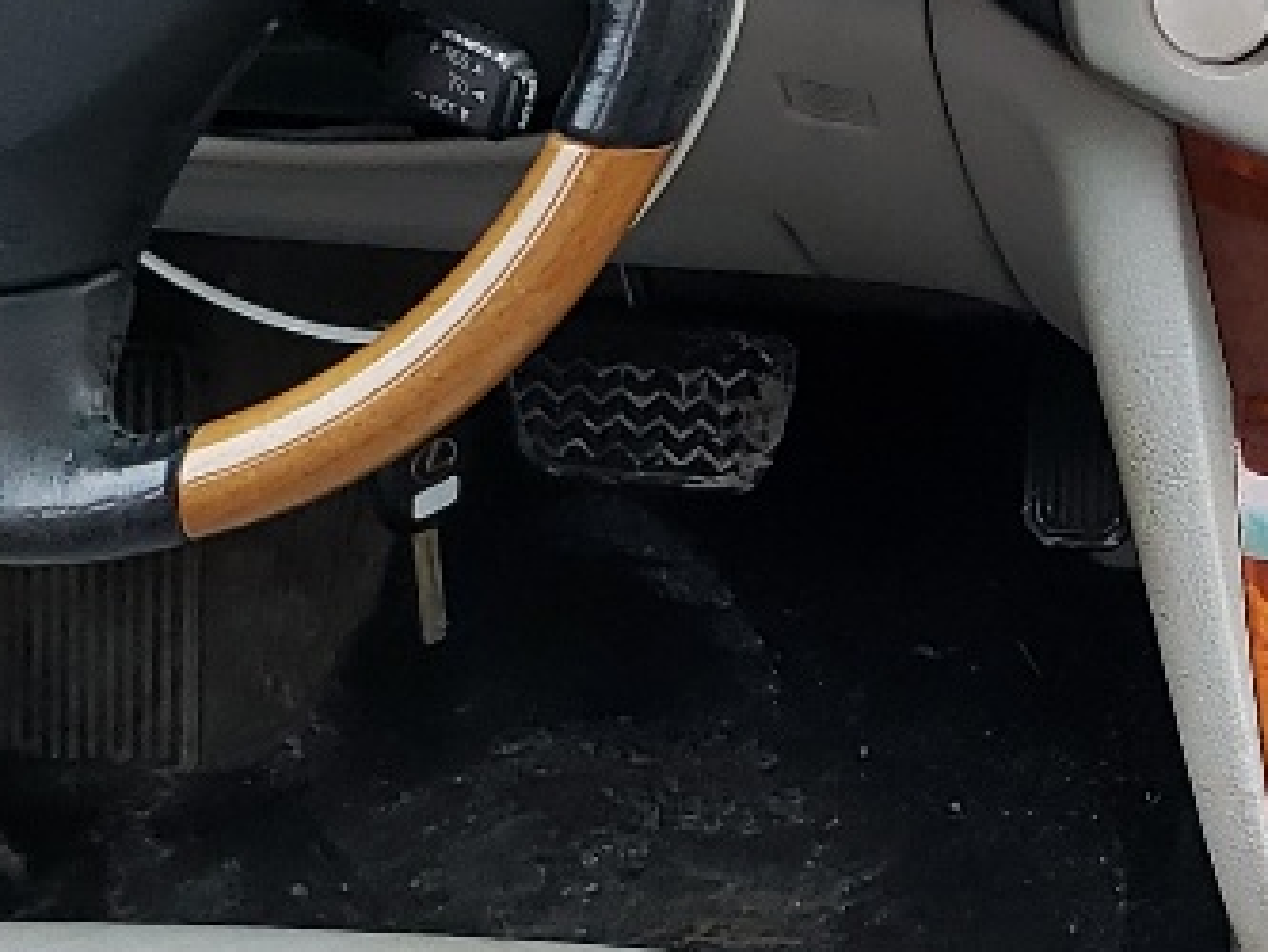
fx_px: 4580
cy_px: 758
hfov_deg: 15.5
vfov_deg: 11.8
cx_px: 1287
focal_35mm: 125
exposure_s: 1/60.2
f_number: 1.5
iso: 101
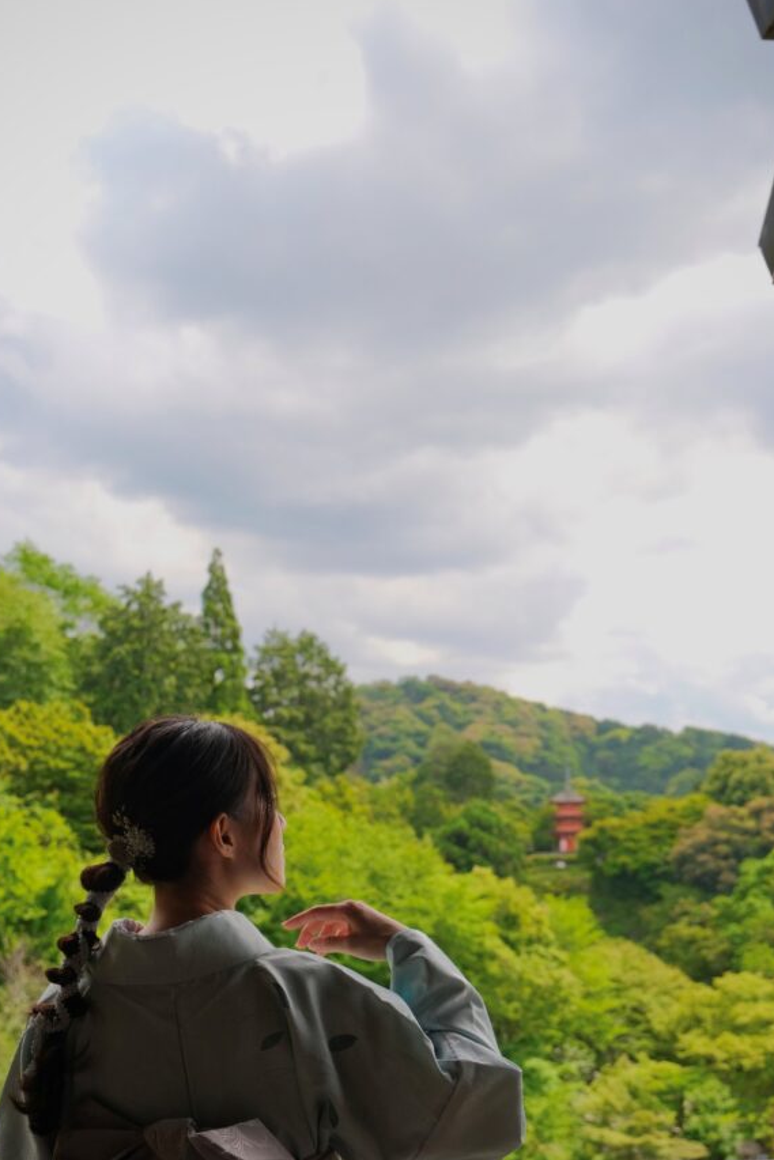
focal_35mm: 42
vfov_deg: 46.4
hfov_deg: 31.9
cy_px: 616
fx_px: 1354
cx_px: 360
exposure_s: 1/750
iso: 400
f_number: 4
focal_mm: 23.5
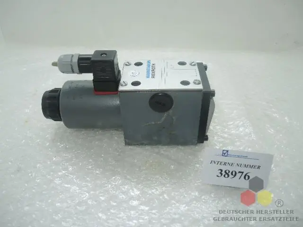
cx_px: 152
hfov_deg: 63.4
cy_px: 114
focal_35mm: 28
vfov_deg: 49.7
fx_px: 245
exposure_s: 1/80
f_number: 2.2
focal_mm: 6
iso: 80
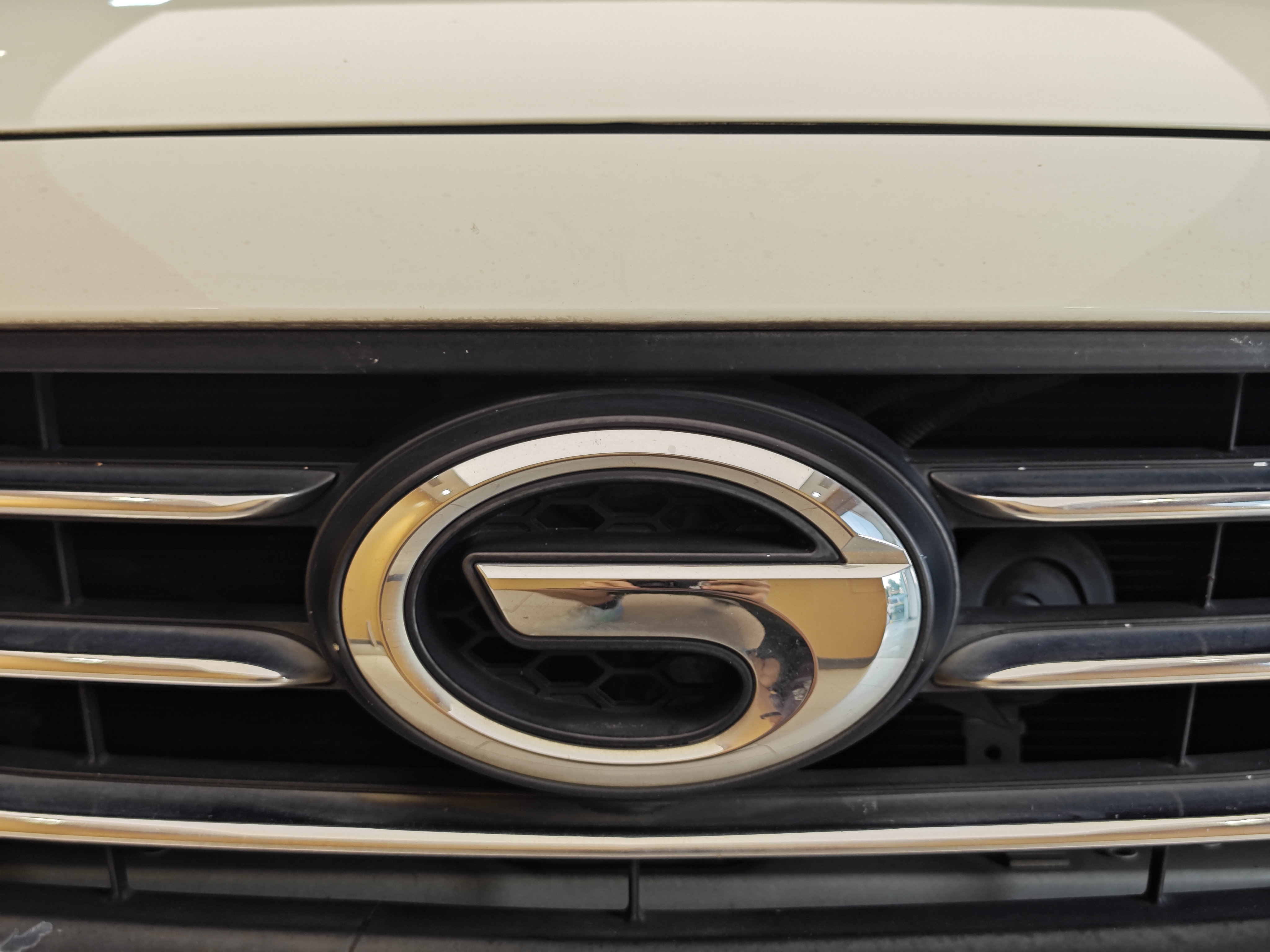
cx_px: 635
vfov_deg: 31.5
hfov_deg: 41.2
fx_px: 1688
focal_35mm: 46
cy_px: 476
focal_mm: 8.7
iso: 80
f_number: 1.9
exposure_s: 1/100
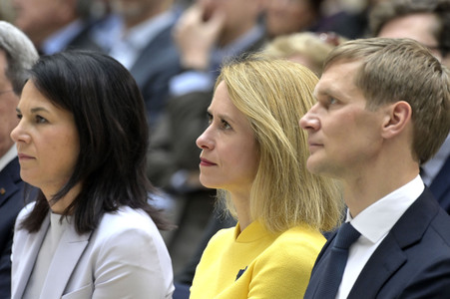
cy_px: 150
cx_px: 225
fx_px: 5621
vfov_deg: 3.1
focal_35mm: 450
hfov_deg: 4.6
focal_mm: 450
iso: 5000
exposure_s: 1/500
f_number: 7.1
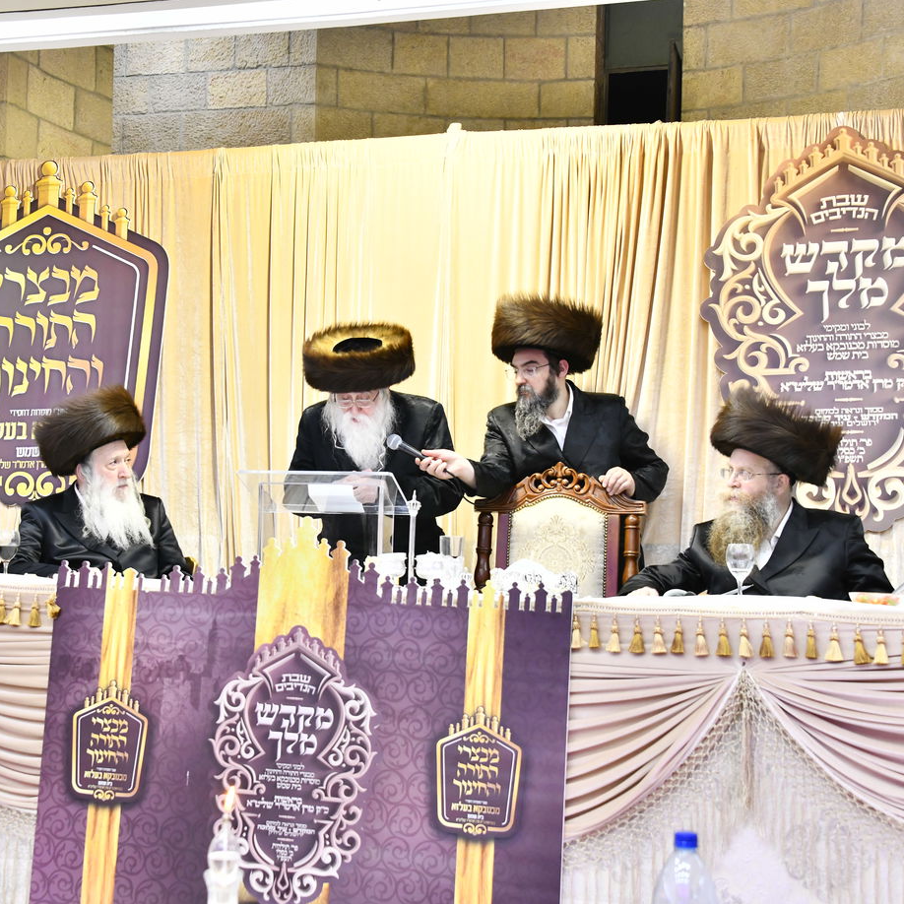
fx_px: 1684
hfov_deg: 30.0
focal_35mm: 57
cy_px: 451
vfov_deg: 30.0
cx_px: 364
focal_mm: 44
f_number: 5.6
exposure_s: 1/100
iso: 1600
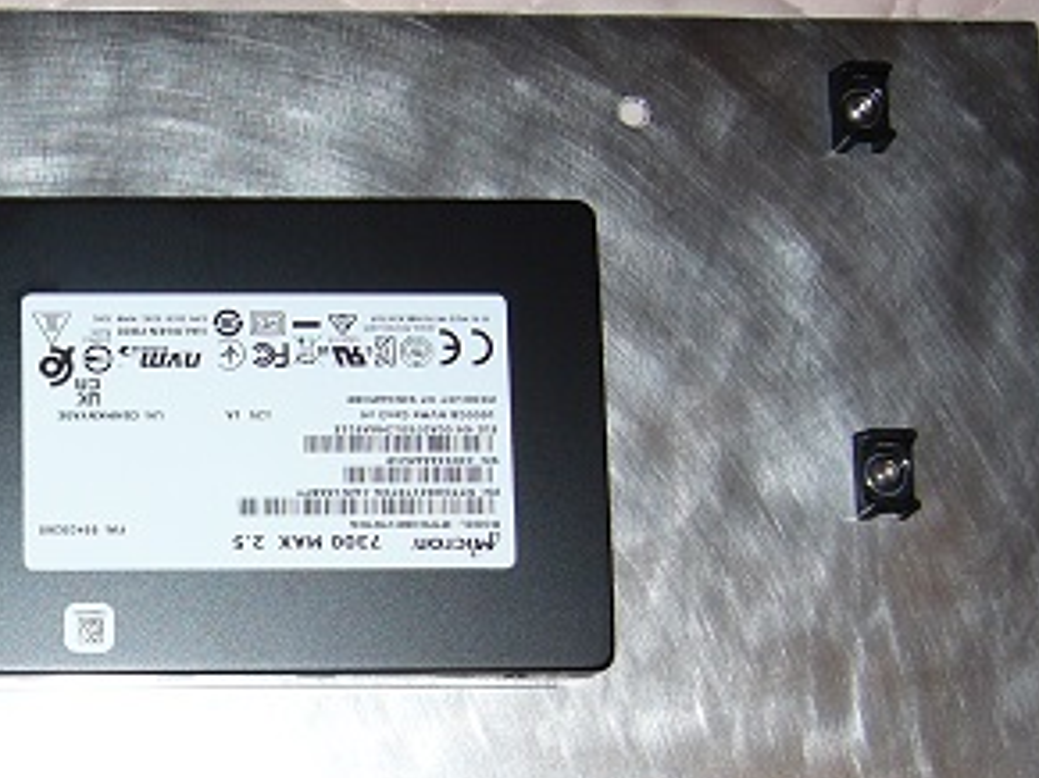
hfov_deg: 24.4
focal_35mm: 77
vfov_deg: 19.0
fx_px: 2310
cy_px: 539
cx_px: 36
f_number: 2.8
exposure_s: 1/30
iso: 80
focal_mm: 5.8
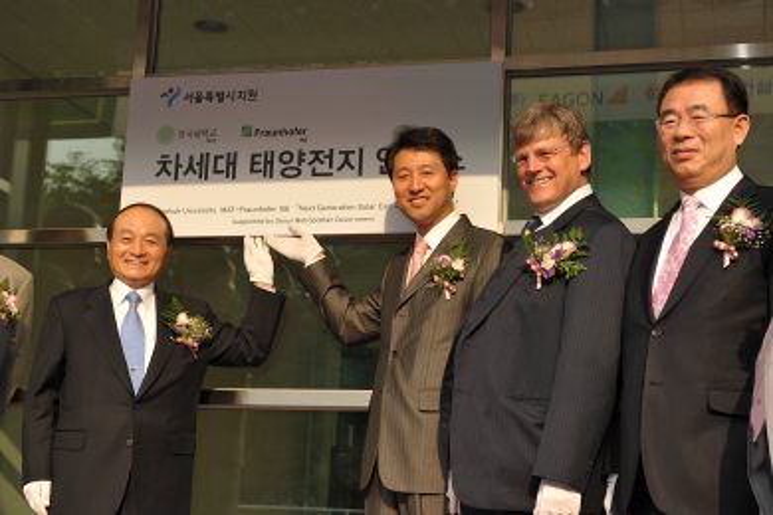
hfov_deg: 32.4
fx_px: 1331
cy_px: 258
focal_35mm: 62
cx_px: 386
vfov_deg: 21.9
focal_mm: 62
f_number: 5.6
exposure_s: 1/125
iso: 100
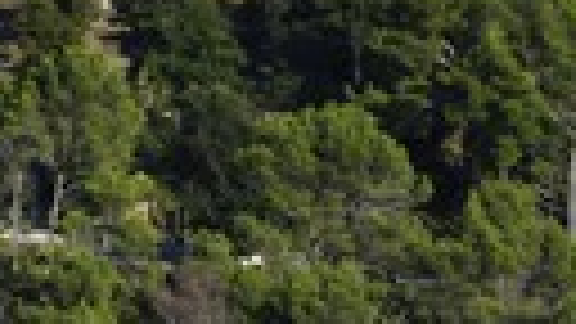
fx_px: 10493
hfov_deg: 3.1
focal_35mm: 687
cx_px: 50
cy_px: -302
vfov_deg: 1.8
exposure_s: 1/250
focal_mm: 200
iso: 200
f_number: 11
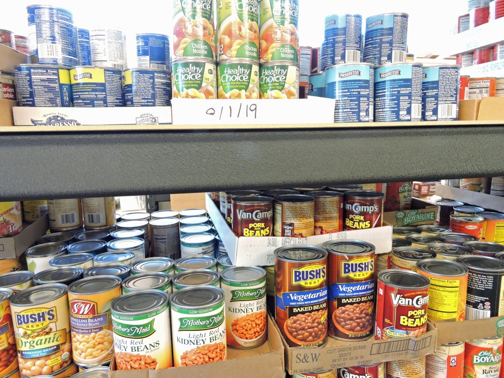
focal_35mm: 24
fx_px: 349
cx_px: 252
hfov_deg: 71.6
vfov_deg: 56.8
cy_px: 189
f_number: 3.3
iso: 400
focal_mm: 4.3
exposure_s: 1/15
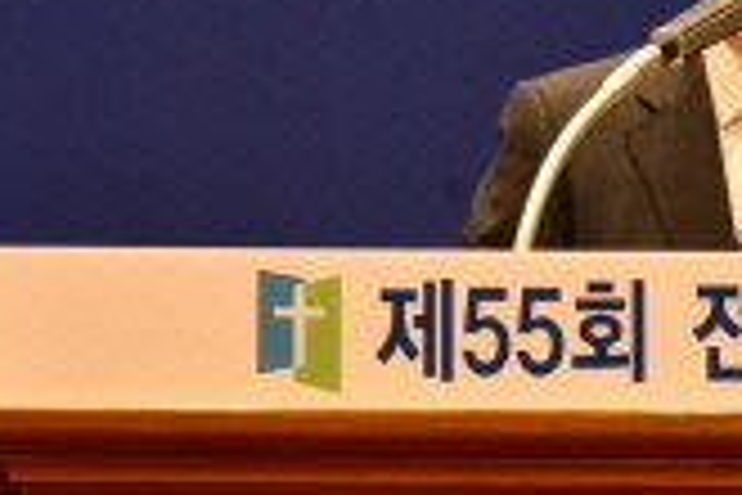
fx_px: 8388
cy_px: -248
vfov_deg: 3.4
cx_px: 805
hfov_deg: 5.1
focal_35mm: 407
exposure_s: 1/60
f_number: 7.1
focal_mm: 112
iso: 800
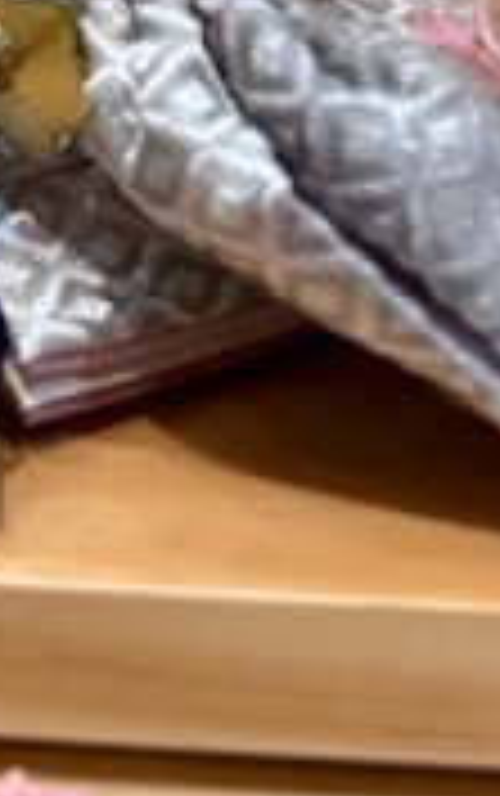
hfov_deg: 13.8
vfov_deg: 20.1
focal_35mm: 92
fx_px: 2001
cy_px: -315
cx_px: -104
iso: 64
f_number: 1.78
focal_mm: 6.76
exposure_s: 1/120
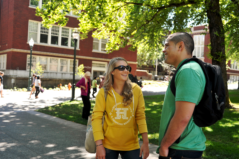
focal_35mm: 38
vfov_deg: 35.0
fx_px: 252
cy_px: 80
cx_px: 120
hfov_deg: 50.7
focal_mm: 38
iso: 400
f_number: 3.5
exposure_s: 1/320
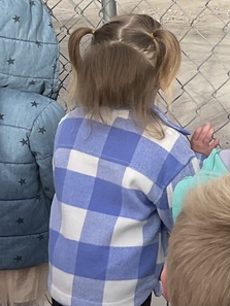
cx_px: 296
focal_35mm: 100
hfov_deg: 14.2
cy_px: 143
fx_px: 885
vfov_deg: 19.6
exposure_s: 1/478
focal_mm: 3
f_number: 1.8
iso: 16
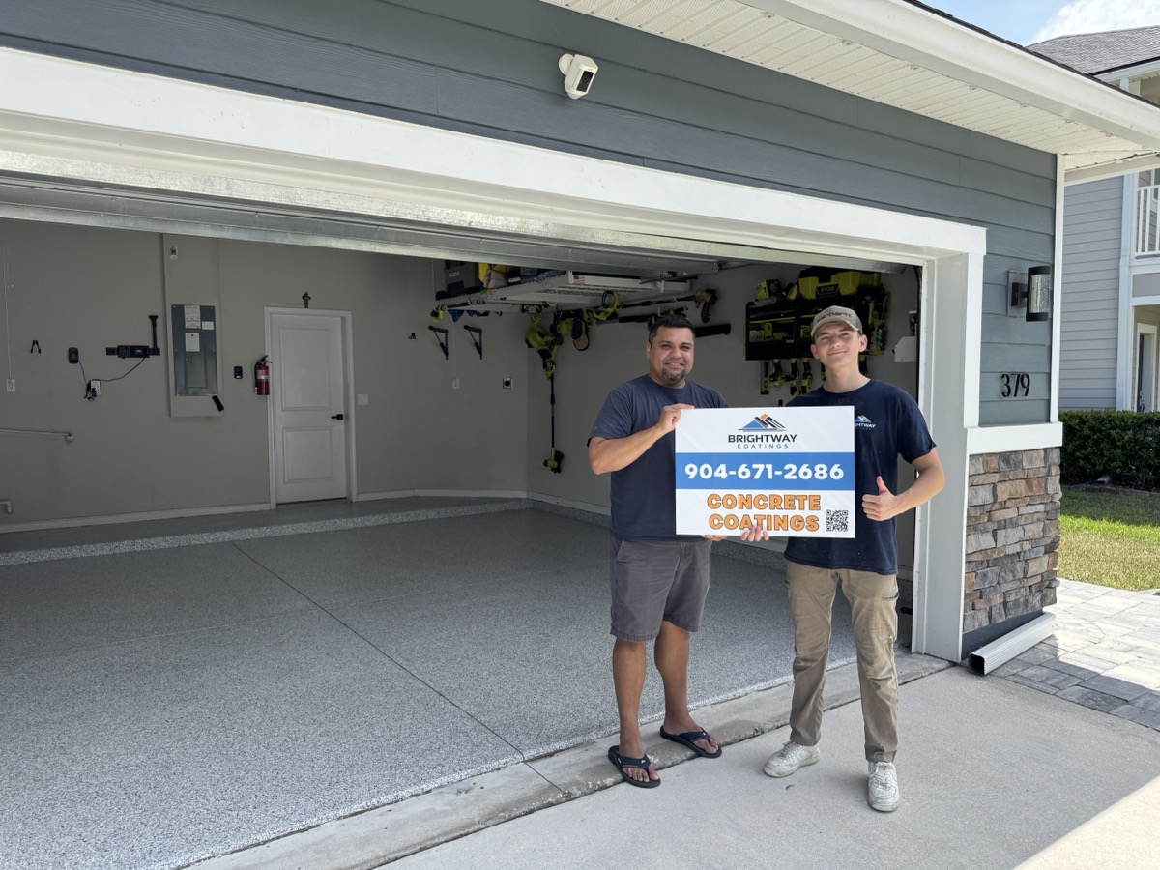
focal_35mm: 24
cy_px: 435
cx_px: 580
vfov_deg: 56.8
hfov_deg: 71.6
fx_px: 804
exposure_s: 1/1524
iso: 80
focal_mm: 6.76
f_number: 1.78
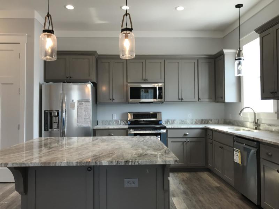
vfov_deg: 49.7
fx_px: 226
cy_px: 104
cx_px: 140
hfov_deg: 63.4
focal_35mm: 28
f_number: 1.8
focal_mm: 3.99
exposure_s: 1/120
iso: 32
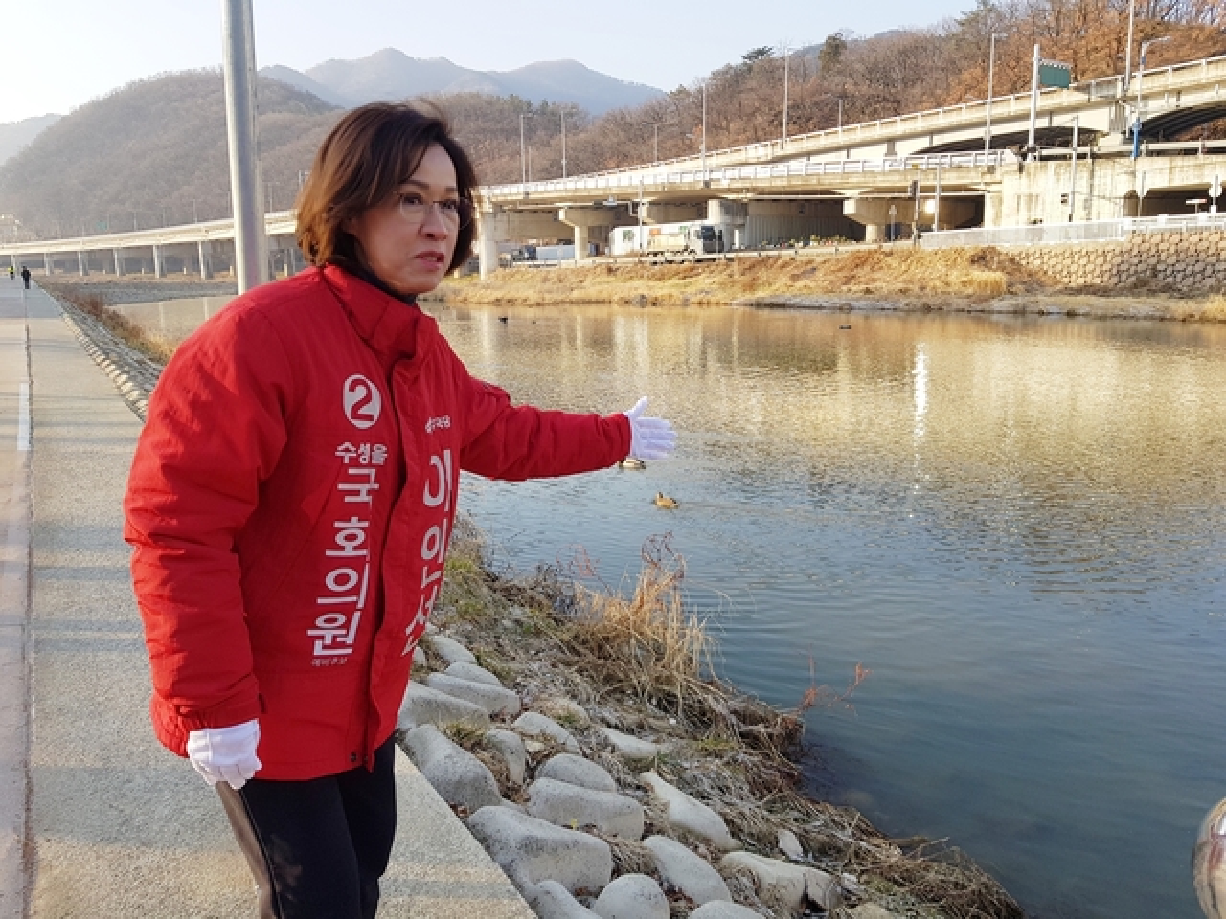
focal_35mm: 26
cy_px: 460
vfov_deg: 53.1
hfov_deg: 67.3
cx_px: 613
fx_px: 921
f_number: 1.7
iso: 40
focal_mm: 4.2
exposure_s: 1/634
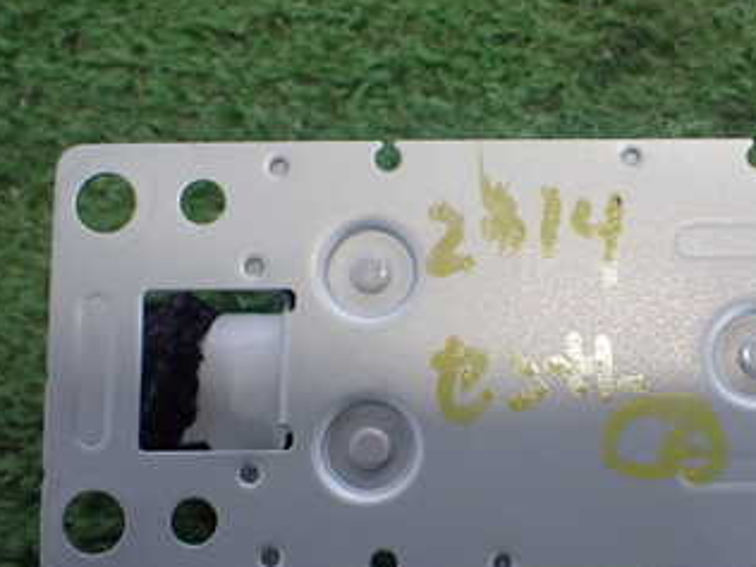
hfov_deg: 32.3
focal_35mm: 57
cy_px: 356
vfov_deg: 25.6
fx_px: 1245
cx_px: 665
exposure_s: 1/125
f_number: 2.3
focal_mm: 5.4
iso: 640
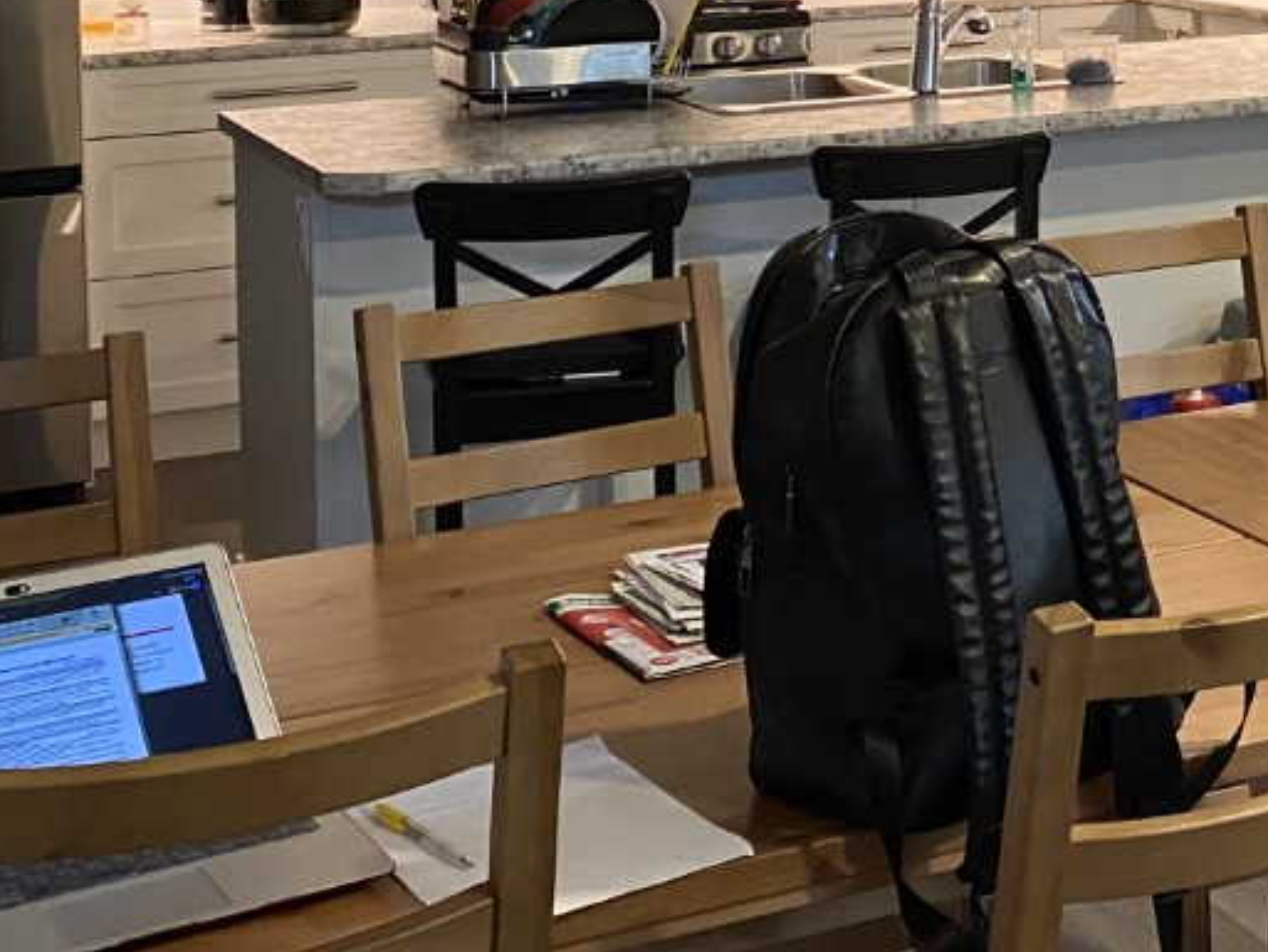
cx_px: 1241
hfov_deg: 25.5
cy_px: -163
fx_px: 2675
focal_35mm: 73
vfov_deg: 19.1
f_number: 1.8
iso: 320
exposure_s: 1/40
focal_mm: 4.25
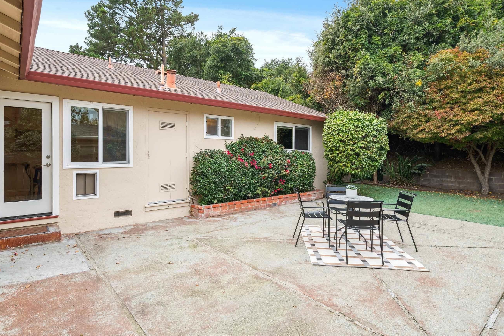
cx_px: 249
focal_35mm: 19
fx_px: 266
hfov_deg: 86.9
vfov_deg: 64.4
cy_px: 152
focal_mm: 16
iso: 400
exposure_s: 1/160
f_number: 7.1
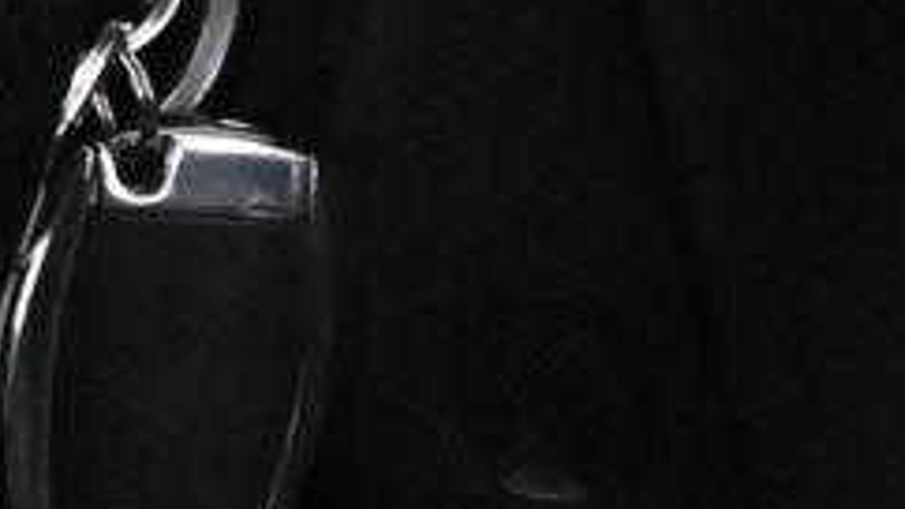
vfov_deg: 4.0
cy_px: -60
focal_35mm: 304
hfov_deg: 6.8
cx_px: 2001
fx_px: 7305
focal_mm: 29
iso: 9000
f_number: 4.8
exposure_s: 1/50
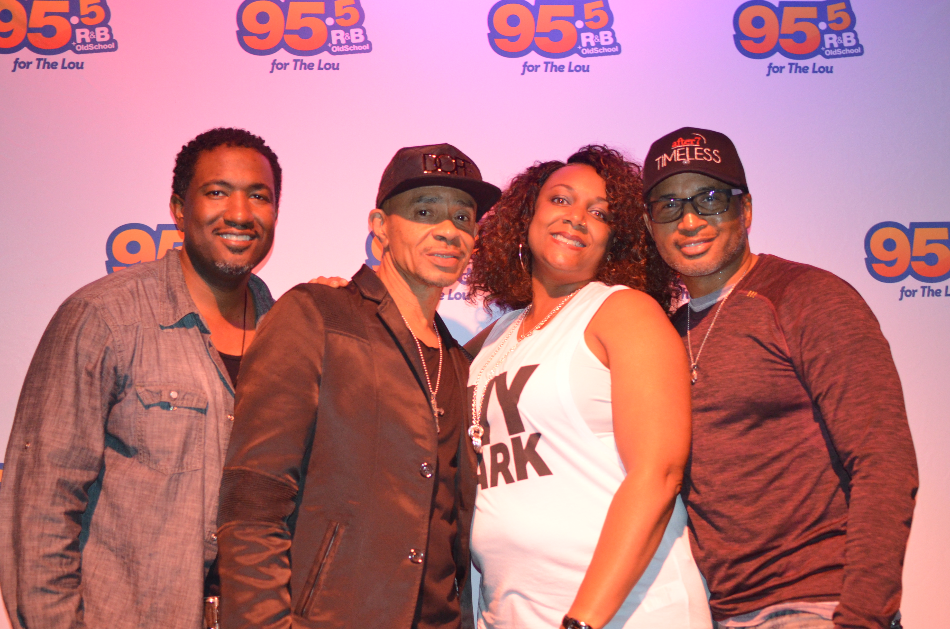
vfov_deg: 25.6
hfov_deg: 37.9
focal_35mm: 52
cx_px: 475
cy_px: 314
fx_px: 1383
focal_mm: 35
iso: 2000
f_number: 2.8
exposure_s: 1/60
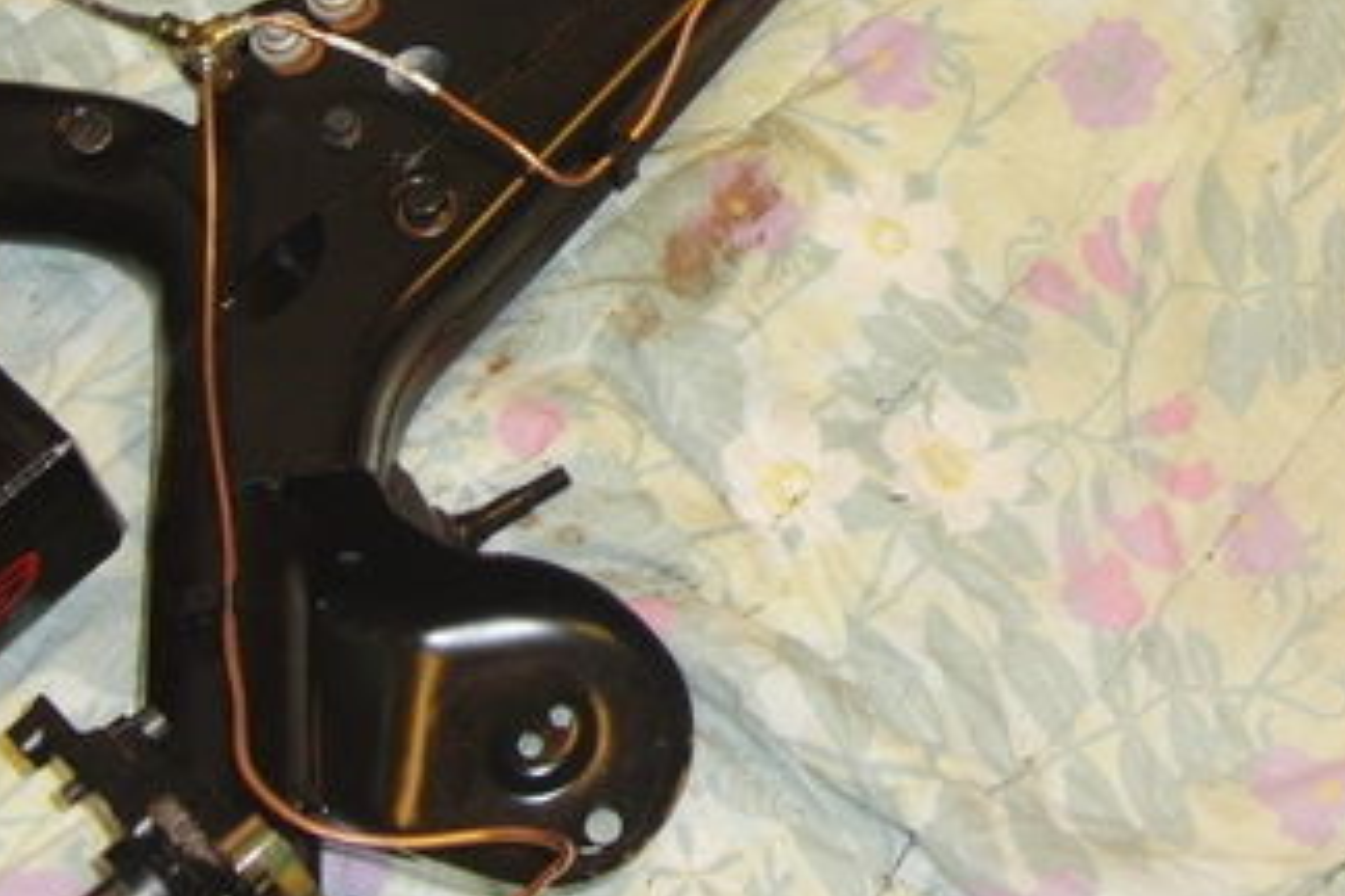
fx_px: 2690
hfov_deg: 27.7
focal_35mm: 72
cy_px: 17
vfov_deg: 18.5
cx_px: 1009
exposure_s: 1/60
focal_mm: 6.1
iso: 400
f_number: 3.6
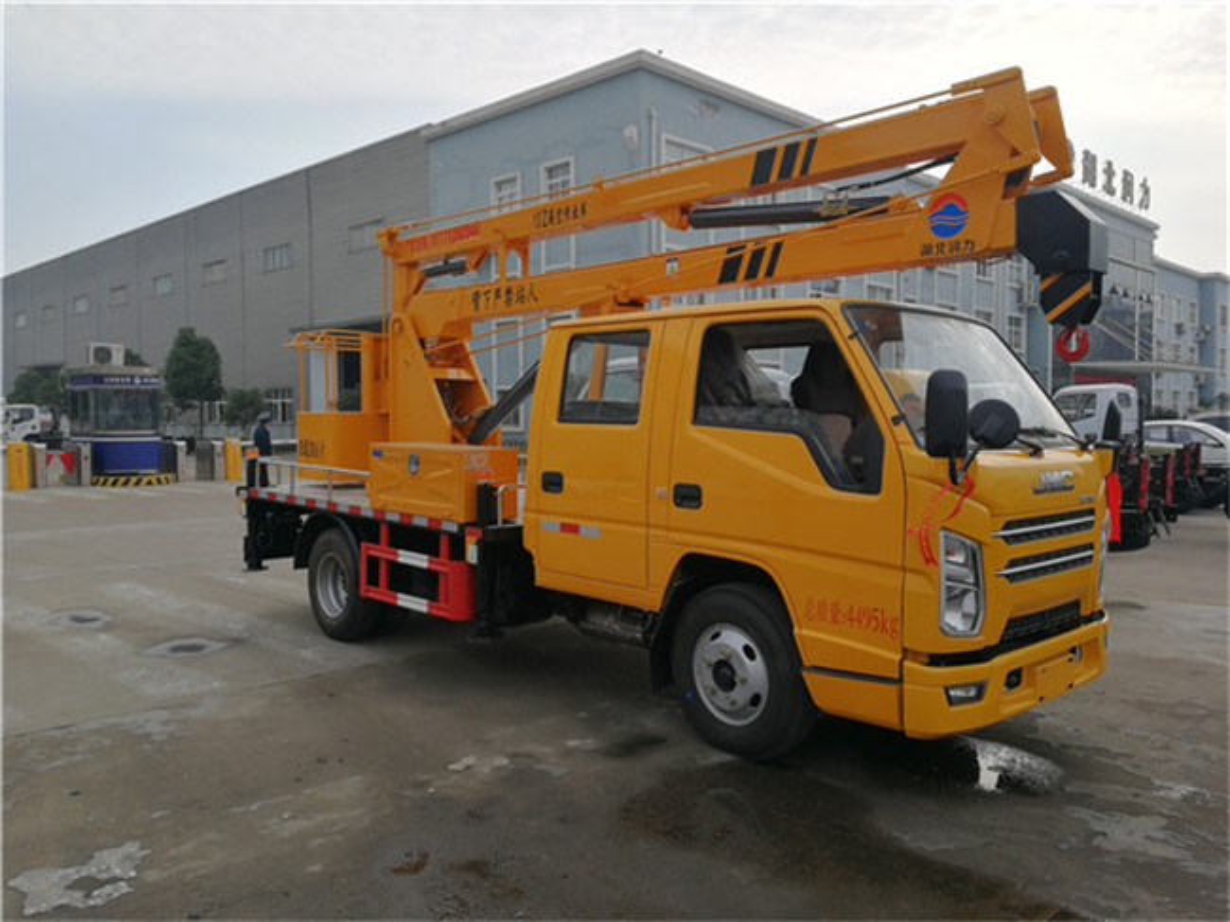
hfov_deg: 65.3
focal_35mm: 27
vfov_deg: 51.3
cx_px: 615
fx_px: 959
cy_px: 461
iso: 50
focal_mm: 3.95
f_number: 2.2
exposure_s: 1/794
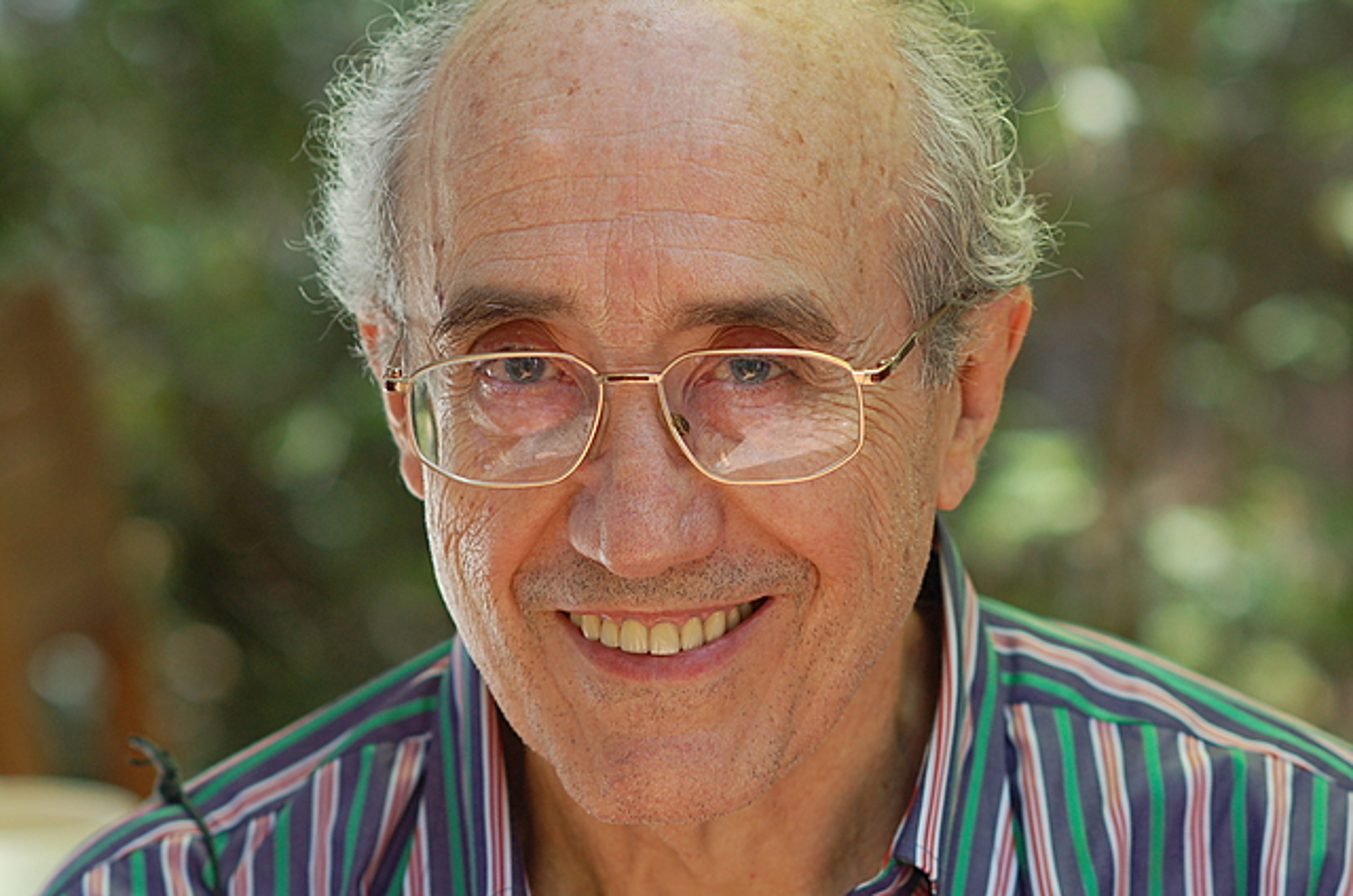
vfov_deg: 6.8
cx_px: 676
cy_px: 448
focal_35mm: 202
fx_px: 7595
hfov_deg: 10.2
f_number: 4
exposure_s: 1/250
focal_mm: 135
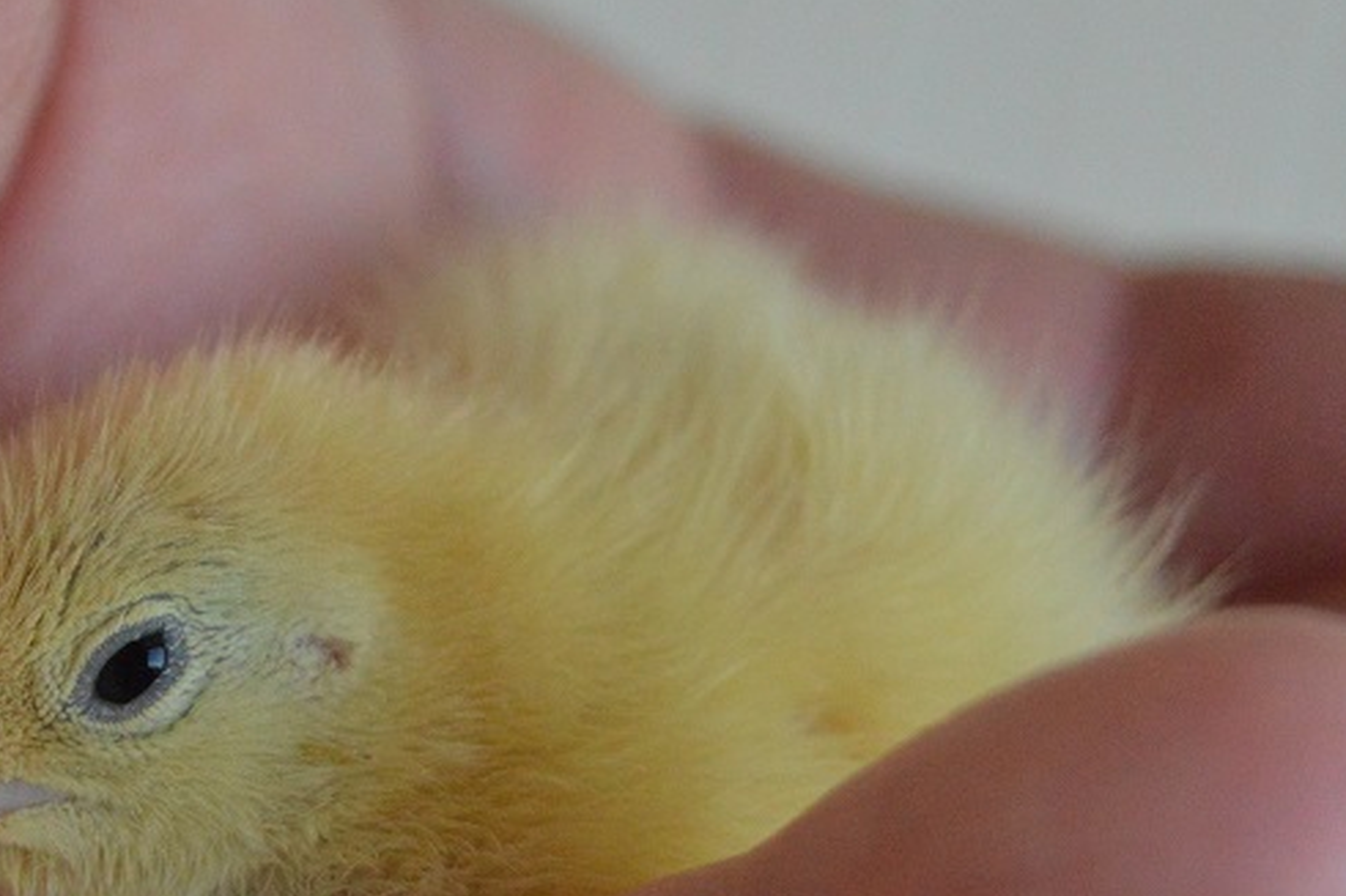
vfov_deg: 9.3
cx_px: 359
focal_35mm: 147
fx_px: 5494
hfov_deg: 13.9
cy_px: 680
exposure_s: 1/500
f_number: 5
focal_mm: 40
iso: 2200
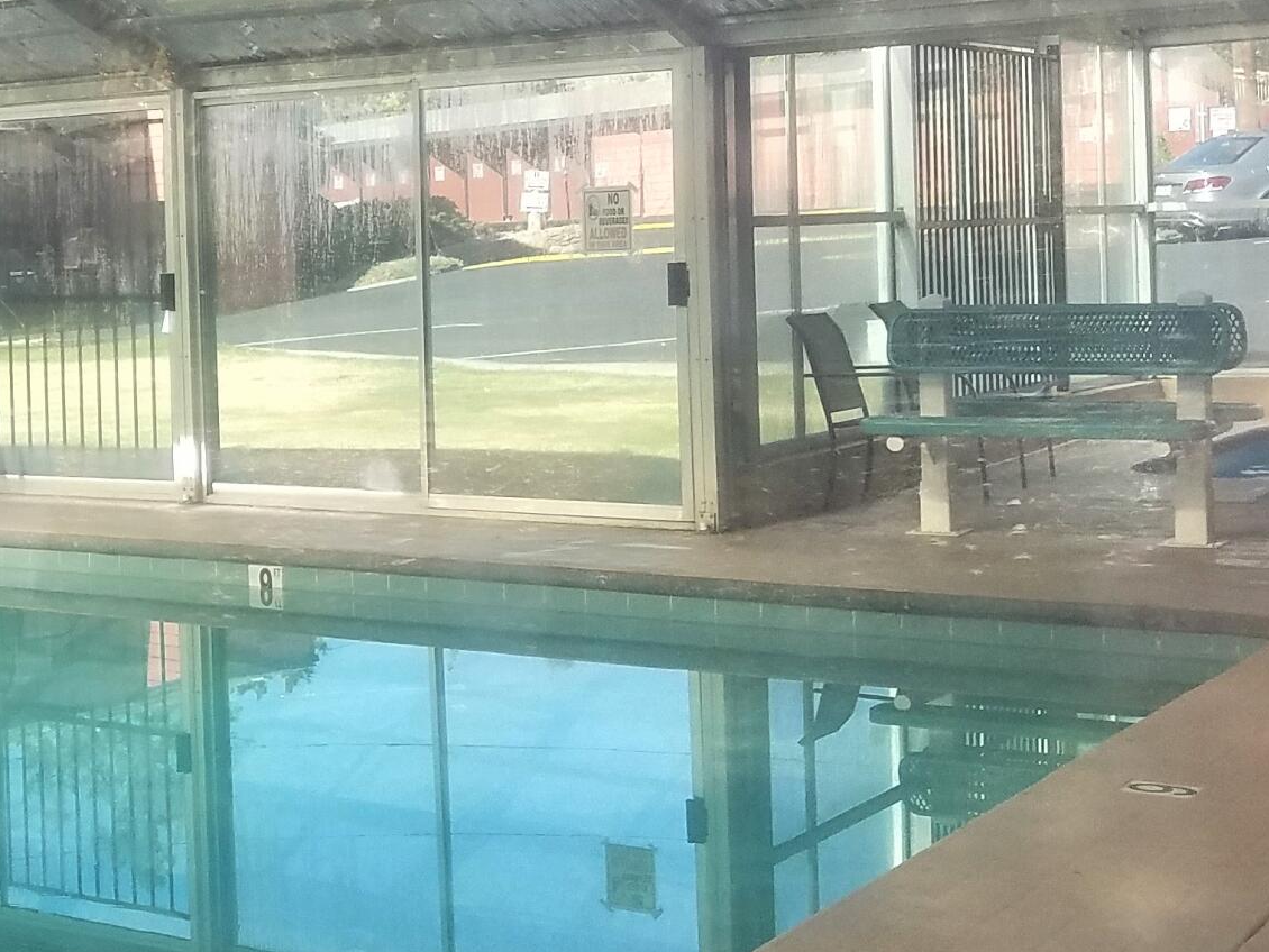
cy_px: 249
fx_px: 2530
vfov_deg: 21.2
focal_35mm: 69
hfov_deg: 25.4
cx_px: -241
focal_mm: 4.2
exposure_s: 1/526
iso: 50
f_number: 1.7
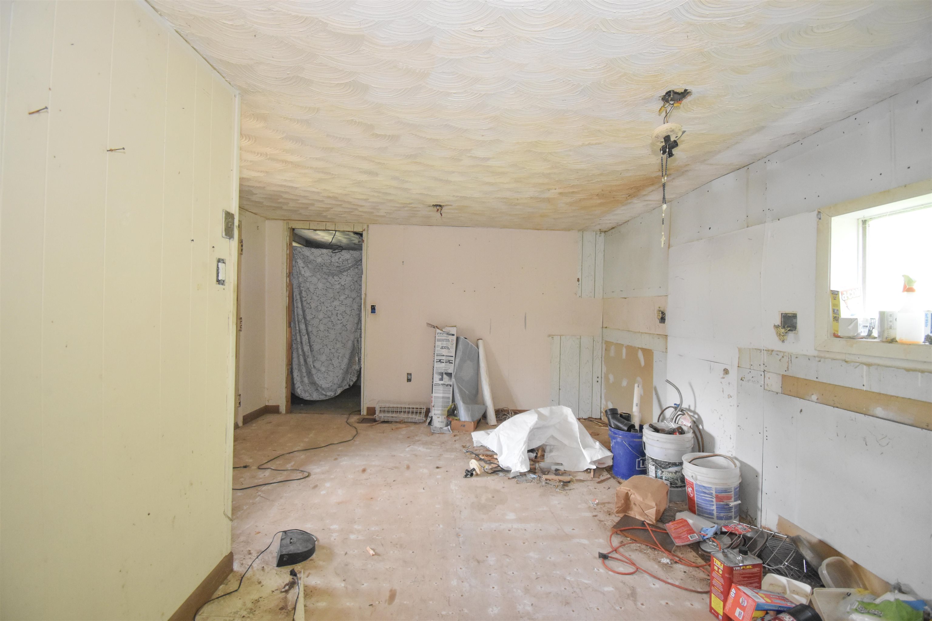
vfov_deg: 77.3
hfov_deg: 100.4
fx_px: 388
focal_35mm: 15
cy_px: 310
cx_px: 466
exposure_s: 1/60
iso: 2200
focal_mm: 10
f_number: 4.5
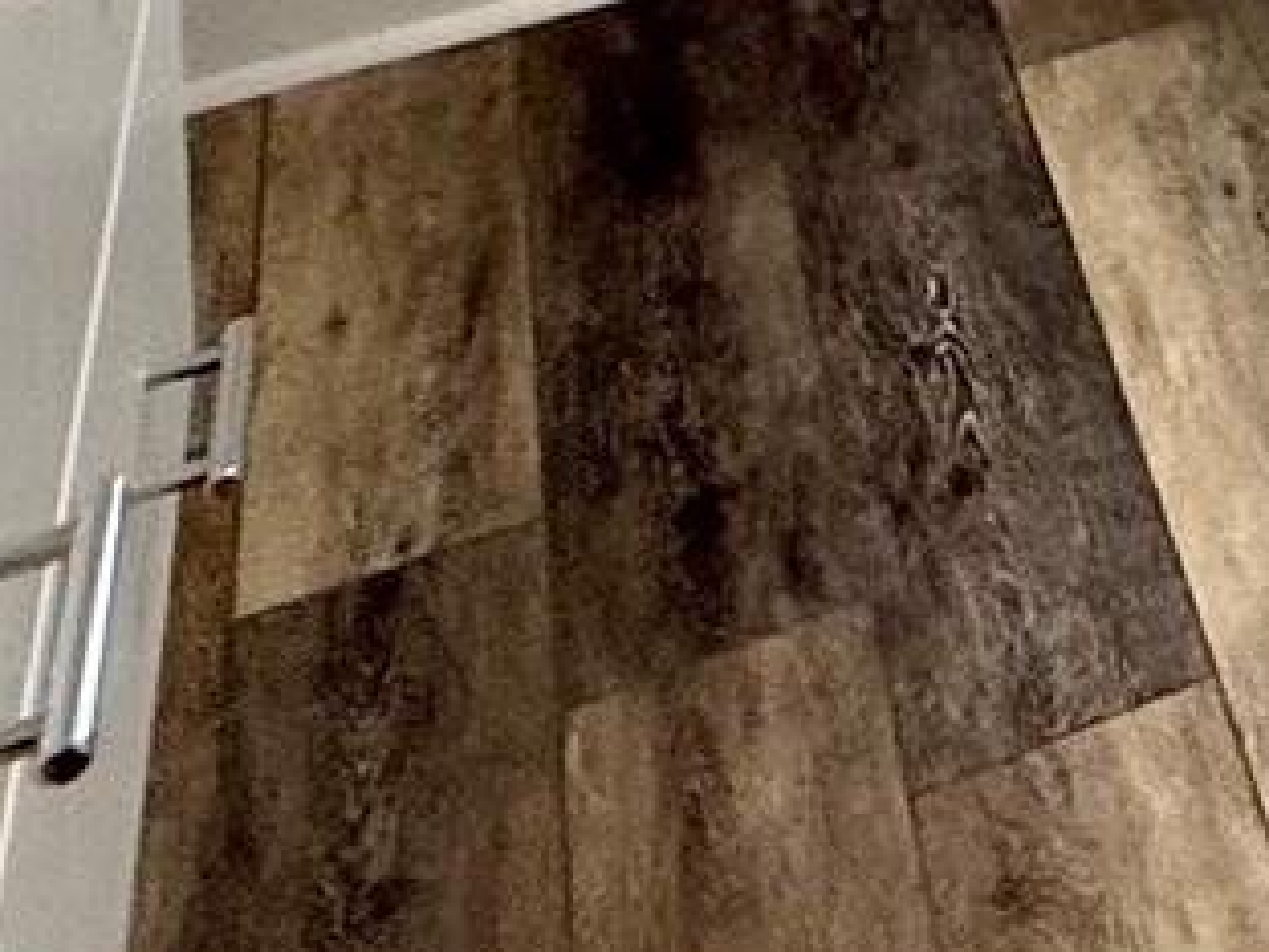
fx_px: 3373
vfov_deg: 11.9
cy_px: -1530
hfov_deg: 13.5
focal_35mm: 92
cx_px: 3242
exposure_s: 1/120
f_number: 2.2
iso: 200
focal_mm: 2.22
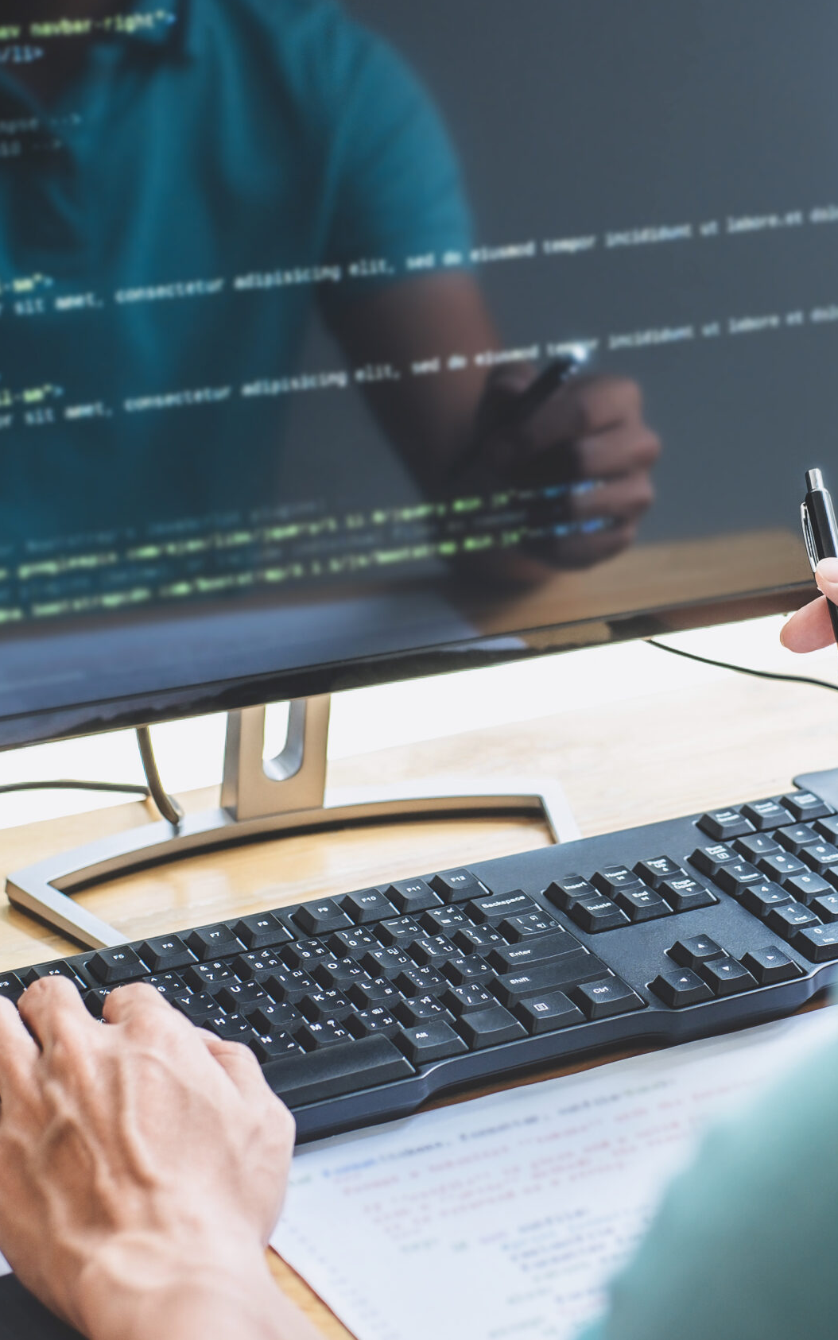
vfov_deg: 25.2
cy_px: 669
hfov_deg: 15.8
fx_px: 2996
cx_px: 702
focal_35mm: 82
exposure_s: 1/100
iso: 320
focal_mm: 35
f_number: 2.8
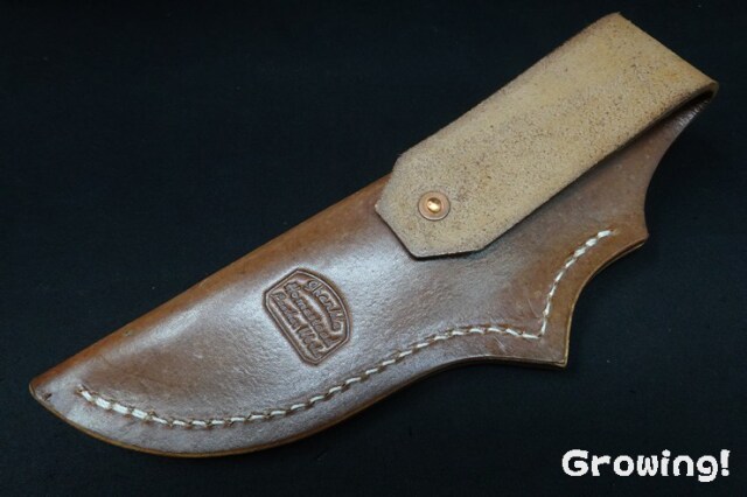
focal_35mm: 24
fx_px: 498
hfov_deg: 73.8
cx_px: 374
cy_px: 248
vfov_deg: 53.1
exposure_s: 1/30
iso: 1000
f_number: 11
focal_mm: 9
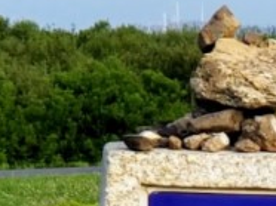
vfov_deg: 3.6
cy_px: 624
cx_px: 551
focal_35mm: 397
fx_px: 3161
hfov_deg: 4.9
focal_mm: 6
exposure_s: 1/210
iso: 25
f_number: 2.4
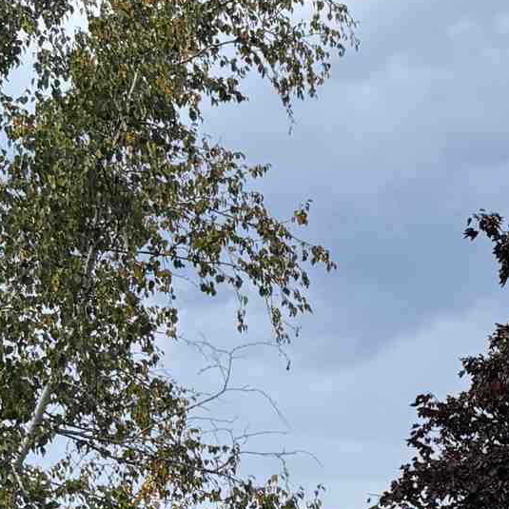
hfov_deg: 10.8
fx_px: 2196
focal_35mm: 132
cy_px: 749
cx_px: 1314
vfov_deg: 12.6
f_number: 1.6
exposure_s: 1/2513
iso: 50
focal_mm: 5.96
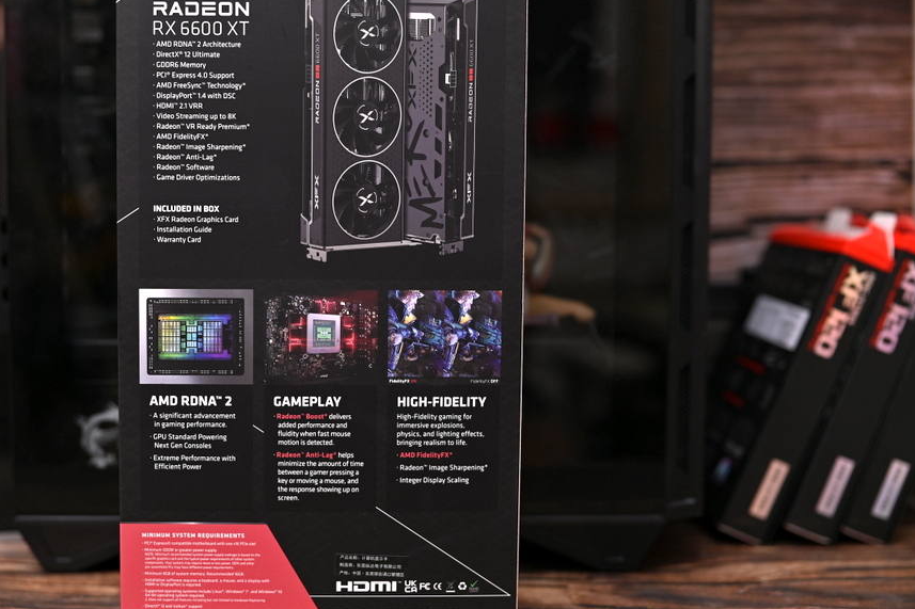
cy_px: 286
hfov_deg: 40.0
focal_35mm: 49
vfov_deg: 27.5
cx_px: 331
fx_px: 1245
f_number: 2
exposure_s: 1/80
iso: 100
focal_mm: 35
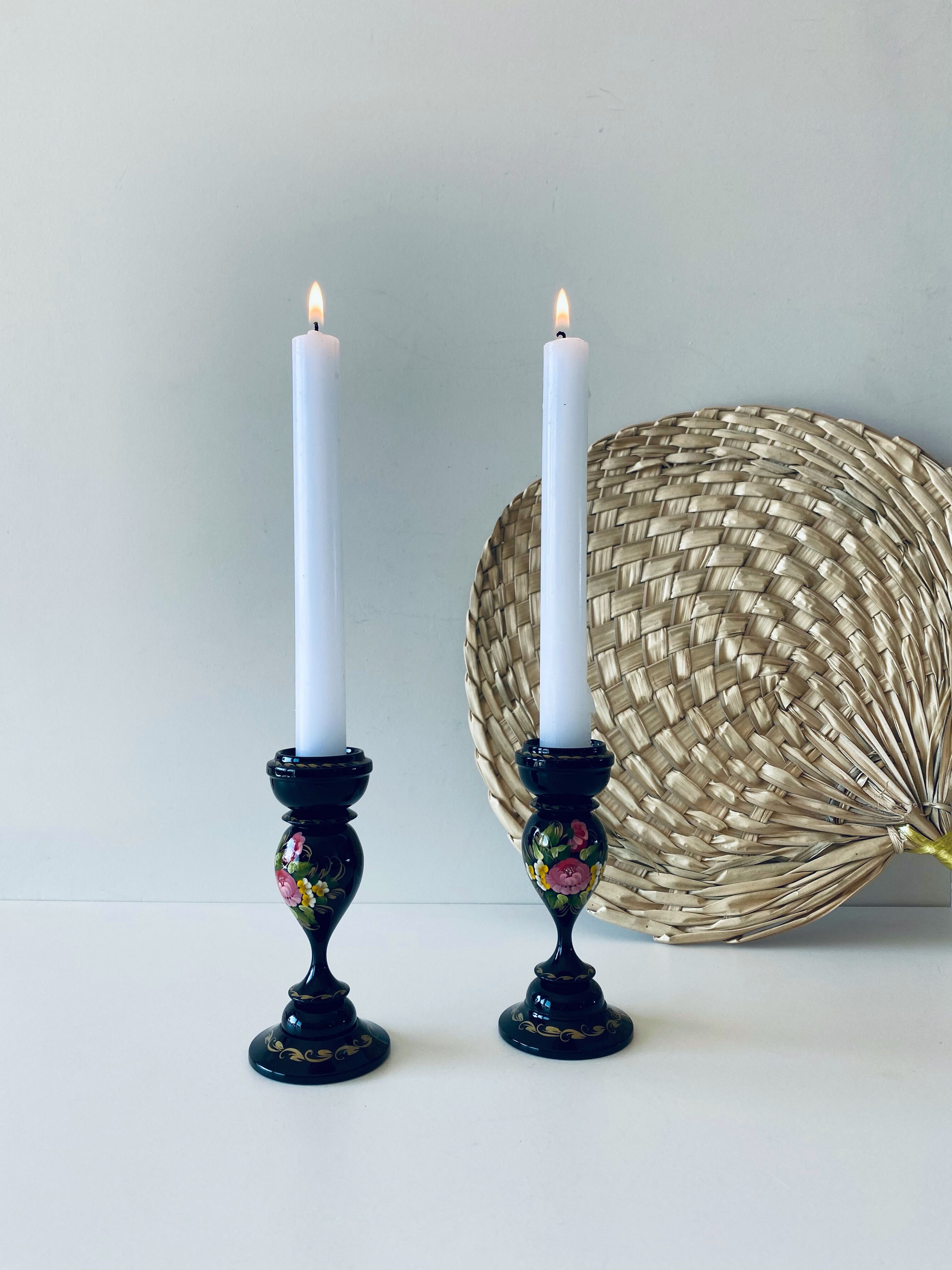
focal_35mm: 26
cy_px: 635
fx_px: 953
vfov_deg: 67.3
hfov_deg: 53.1
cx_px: 476
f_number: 1.8
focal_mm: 4.25
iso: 32
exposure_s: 1/384
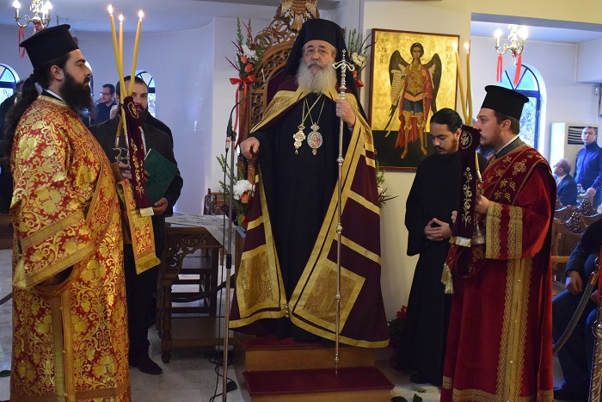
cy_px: 201
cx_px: 301
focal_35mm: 40
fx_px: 677
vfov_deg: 33.0
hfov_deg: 47.9
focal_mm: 27
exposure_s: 1/50
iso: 6400
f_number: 4
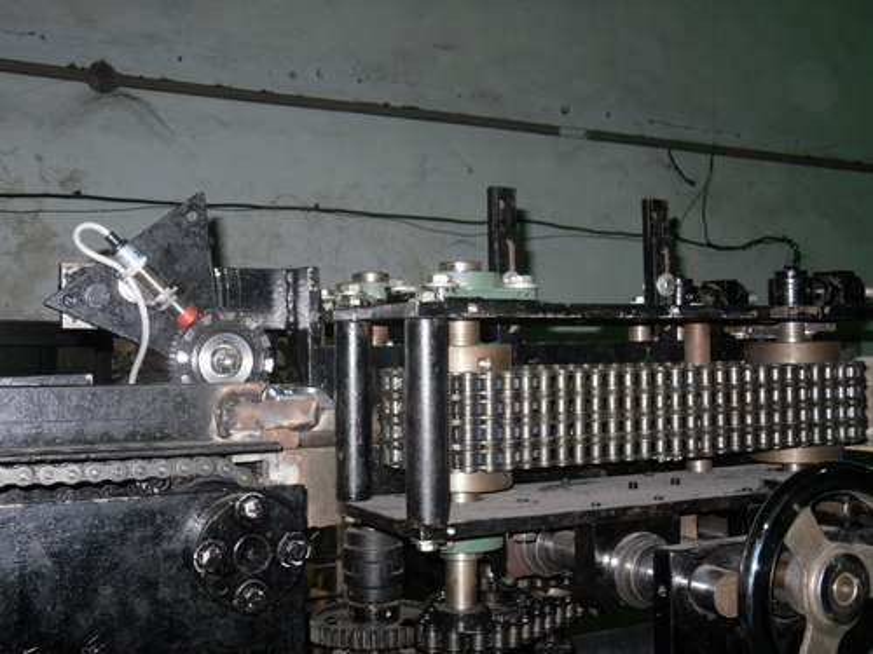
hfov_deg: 34.3
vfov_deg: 26.1
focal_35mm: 56
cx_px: 436
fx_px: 1412
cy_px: 327
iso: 100
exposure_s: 1/51
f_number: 3.8
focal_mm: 7.88
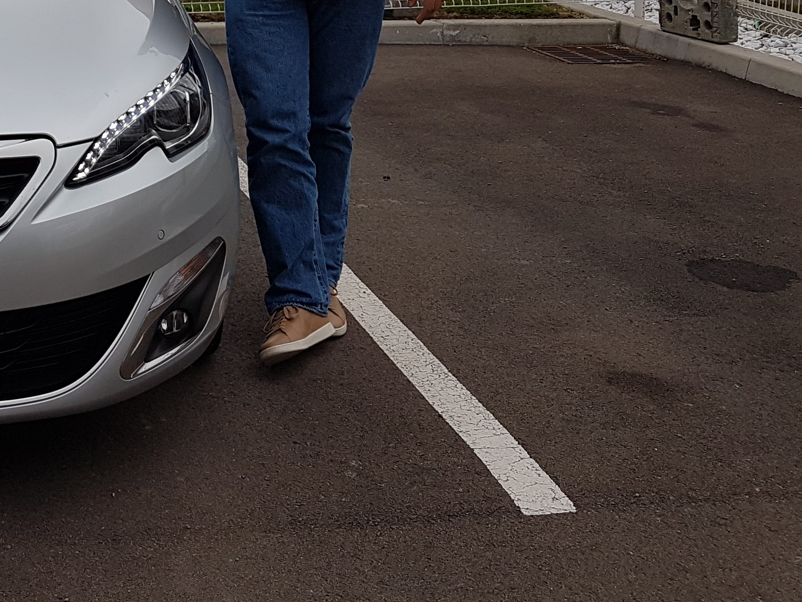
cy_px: 0
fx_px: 1344
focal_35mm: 58
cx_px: 8
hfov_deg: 30.9
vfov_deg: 24.1
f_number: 1.7
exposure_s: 1/1680
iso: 40
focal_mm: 4.2
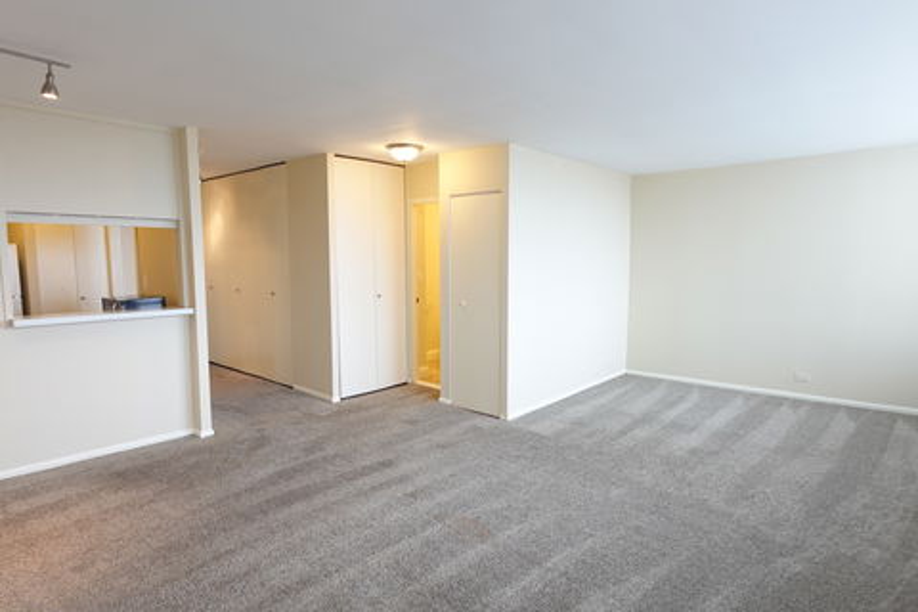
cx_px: 459
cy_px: 306
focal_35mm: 20
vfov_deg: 61.9
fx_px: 510
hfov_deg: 84.0
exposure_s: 1/80
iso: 250
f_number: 2
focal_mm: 7.6
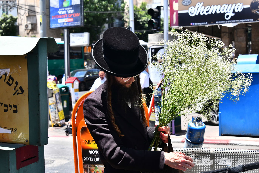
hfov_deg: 29.7
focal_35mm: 68
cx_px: 130
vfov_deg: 20.0
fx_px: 489
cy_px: 86
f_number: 8
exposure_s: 1/800
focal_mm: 68
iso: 800
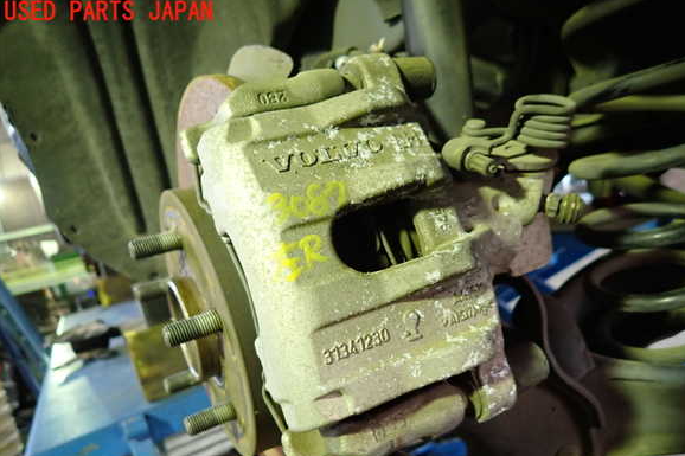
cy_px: 264
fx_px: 514
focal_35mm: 27
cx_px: 353
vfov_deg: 47.7
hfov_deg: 67.4
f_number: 2
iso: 400
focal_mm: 4.5
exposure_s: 1/30
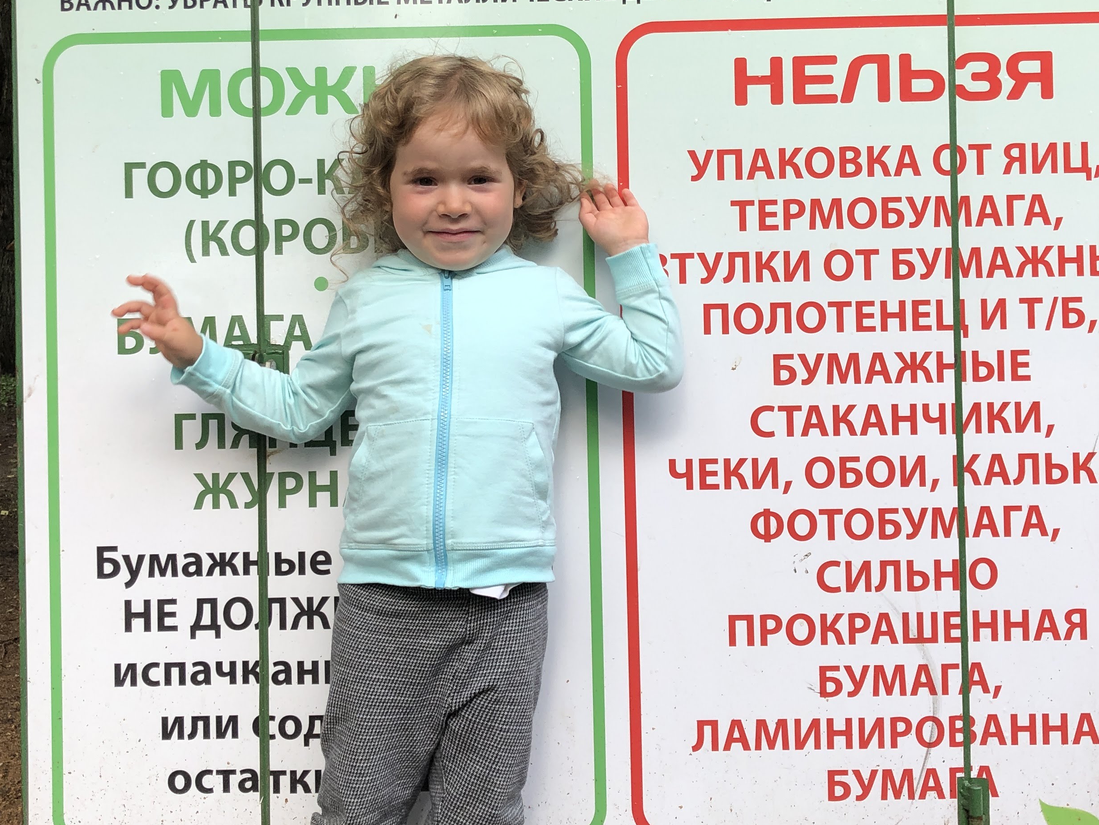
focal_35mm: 46
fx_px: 1461
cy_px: 292
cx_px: 515
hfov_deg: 41.2
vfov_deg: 31.3
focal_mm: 4
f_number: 1.8
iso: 20
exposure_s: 1/234
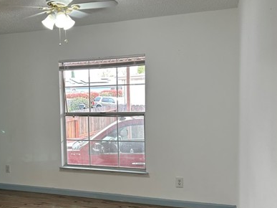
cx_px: 58
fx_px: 344
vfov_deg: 33.5
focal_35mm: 43
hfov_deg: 42.1
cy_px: 119
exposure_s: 1/120
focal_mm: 5.7
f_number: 1.5
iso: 80
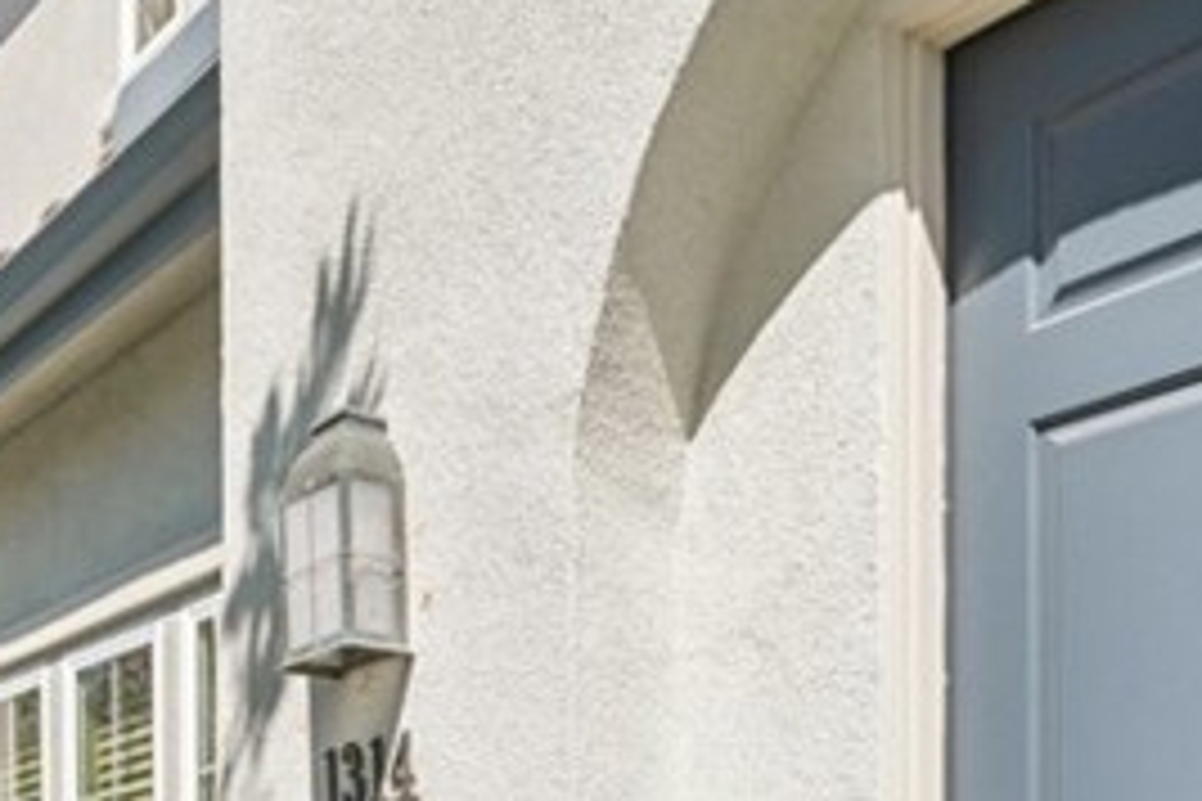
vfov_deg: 25.5
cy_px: 1015
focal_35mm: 46
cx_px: 297
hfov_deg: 41.5
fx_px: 1536
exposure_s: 1/250
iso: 100
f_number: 8
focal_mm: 12
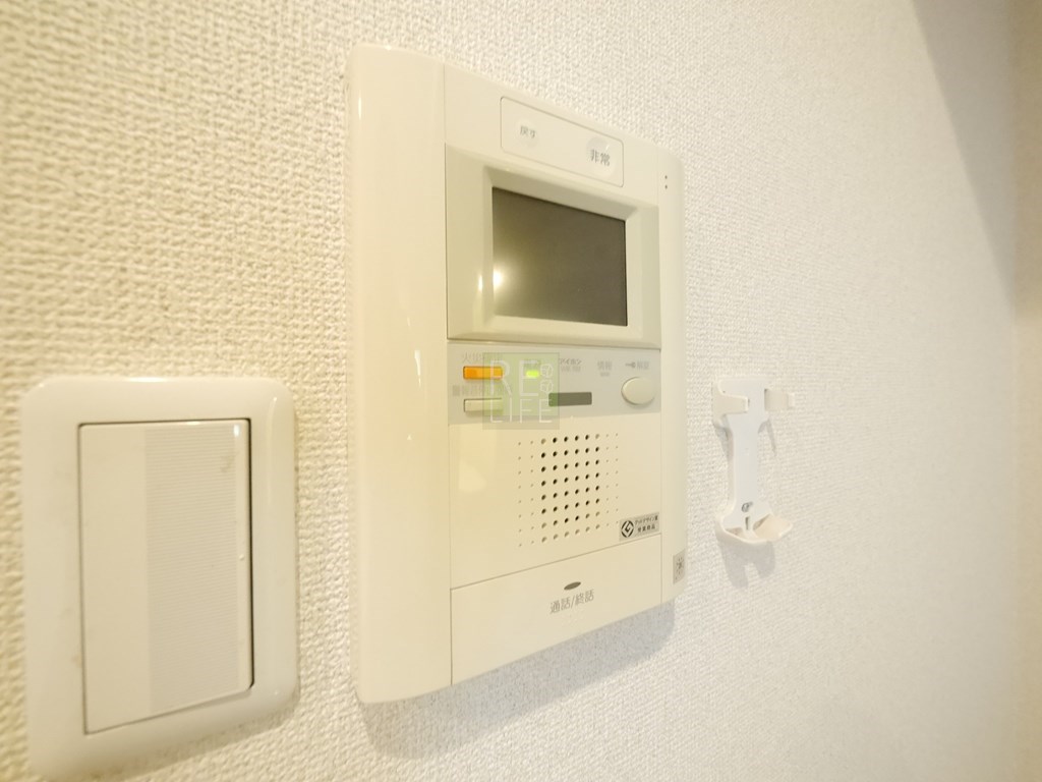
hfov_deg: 102.1
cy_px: 391
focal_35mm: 14
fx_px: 421
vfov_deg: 85.7
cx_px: 521
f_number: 4
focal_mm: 7
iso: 3200
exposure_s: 1/30
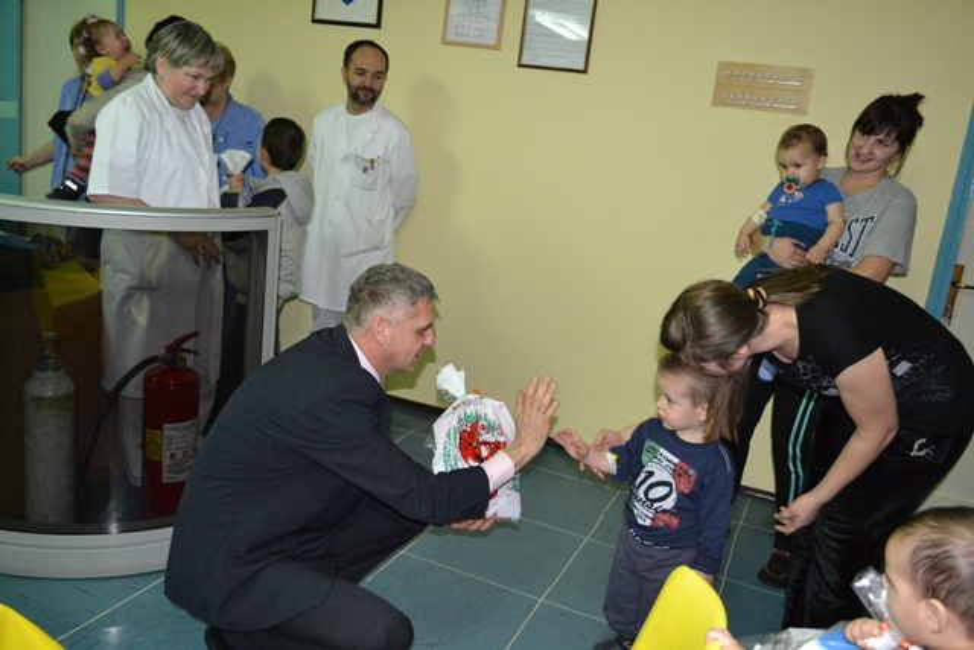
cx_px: 487
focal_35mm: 30
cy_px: 325
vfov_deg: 43.6
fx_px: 812
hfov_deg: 61.9
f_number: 3.8
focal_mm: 20
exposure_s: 1/60
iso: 3200
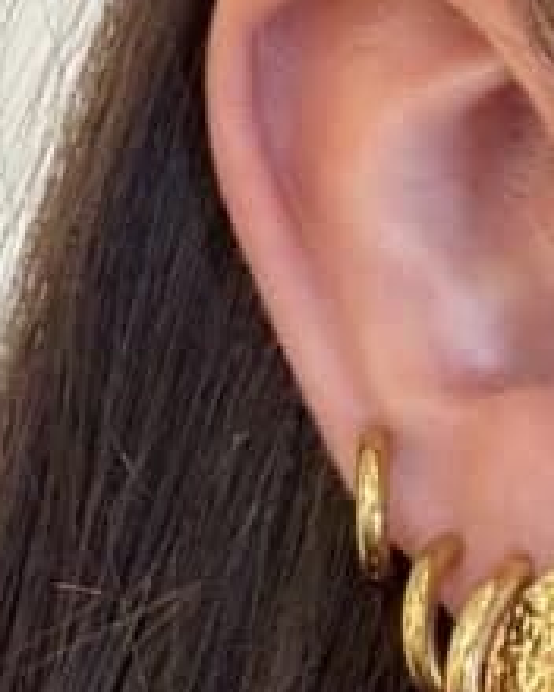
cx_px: 0
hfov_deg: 11.2
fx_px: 2787
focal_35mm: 136
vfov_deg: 13.8
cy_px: 802
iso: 80
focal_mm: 2.69
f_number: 1.9
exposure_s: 1/50
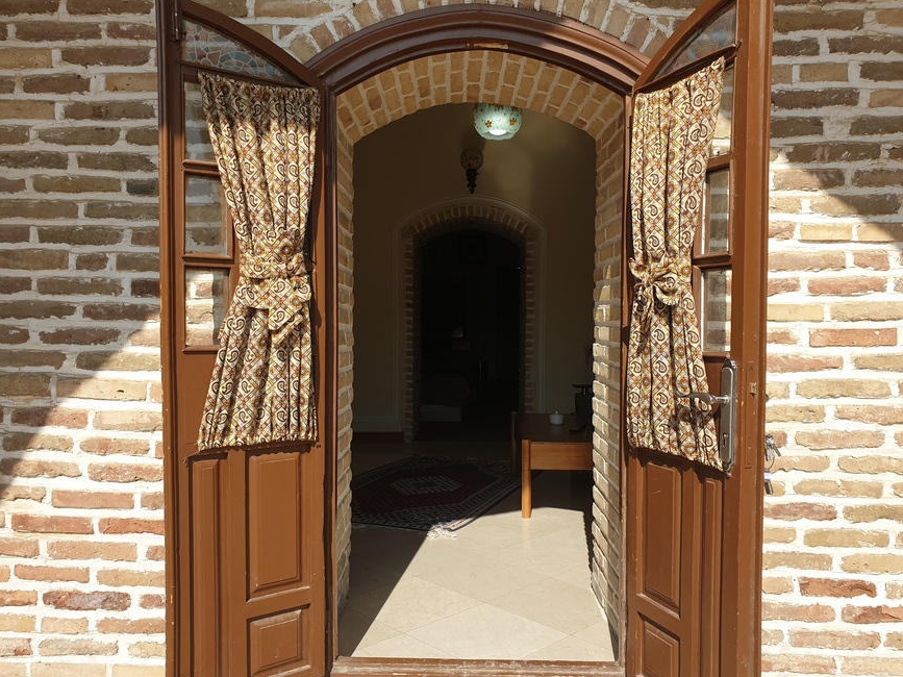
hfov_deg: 65.3
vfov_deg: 51.3
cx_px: 437
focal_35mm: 27
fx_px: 704
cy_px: 349
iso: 50
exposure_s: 1/1548
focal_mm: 4.3
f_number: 2.4
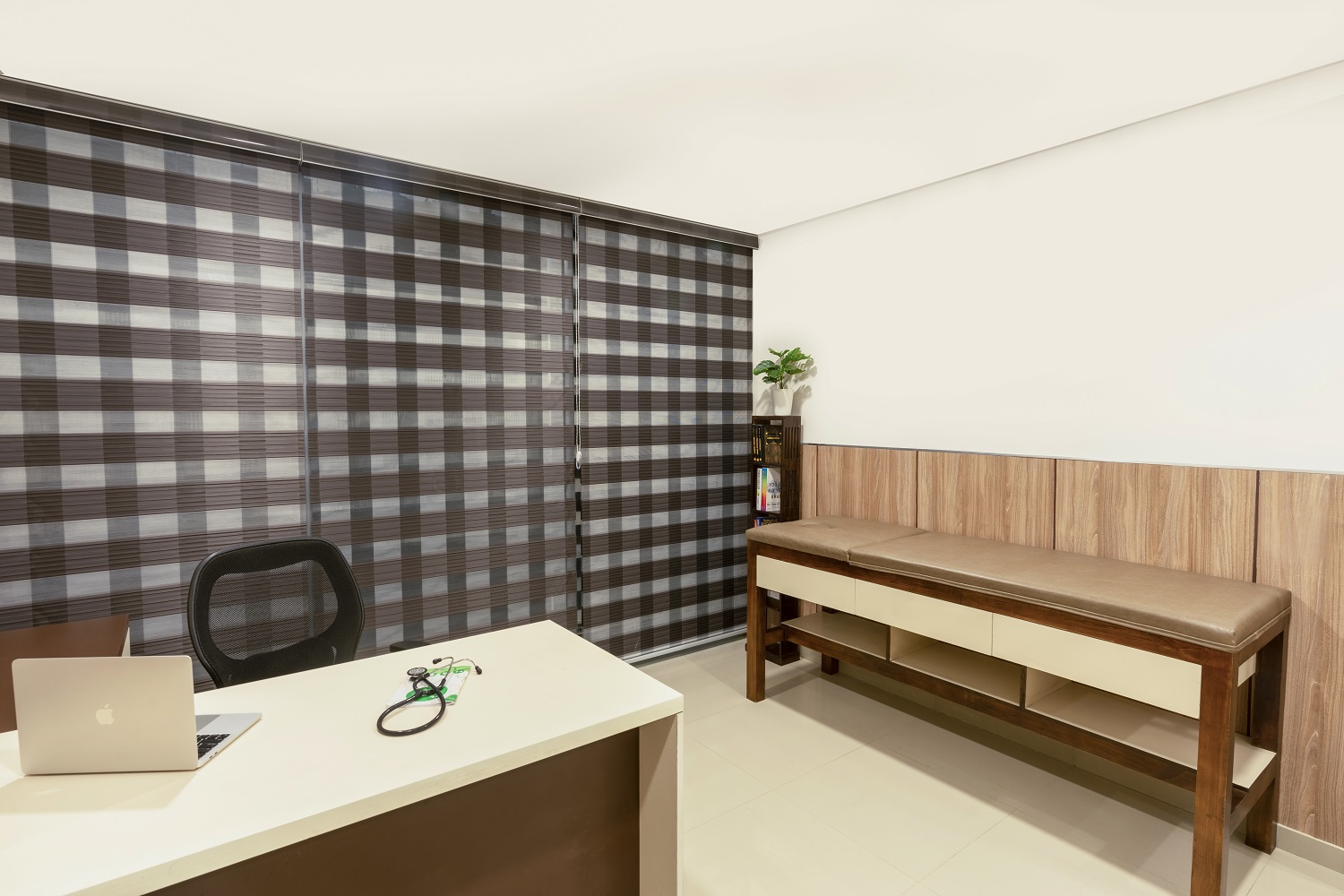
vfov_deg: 67.4
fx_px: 672
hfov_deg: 90.0
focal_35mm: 18
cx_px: 672
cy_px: 448
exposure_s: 1/6
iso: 320
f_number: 11
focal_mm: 18
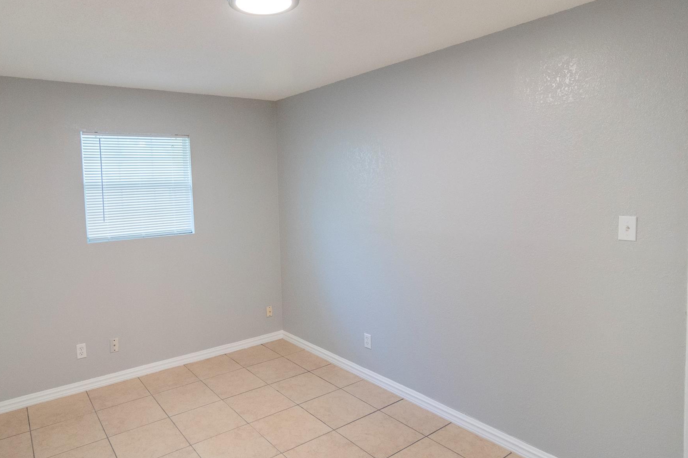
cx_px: 297
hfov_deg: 80.8
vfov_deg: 59.5
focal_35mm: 21
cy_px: 219
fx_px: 401
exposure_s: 1/125
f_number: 4
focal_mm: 12
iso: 1100
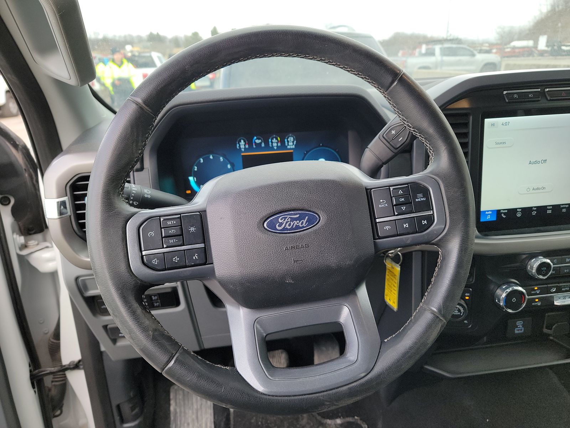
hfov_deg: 71.6
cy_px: 214
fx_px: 395
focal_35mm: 24
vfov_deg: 56.8
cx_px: 285
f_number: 1.8
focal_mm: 6.7
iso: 83
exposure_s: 1/59
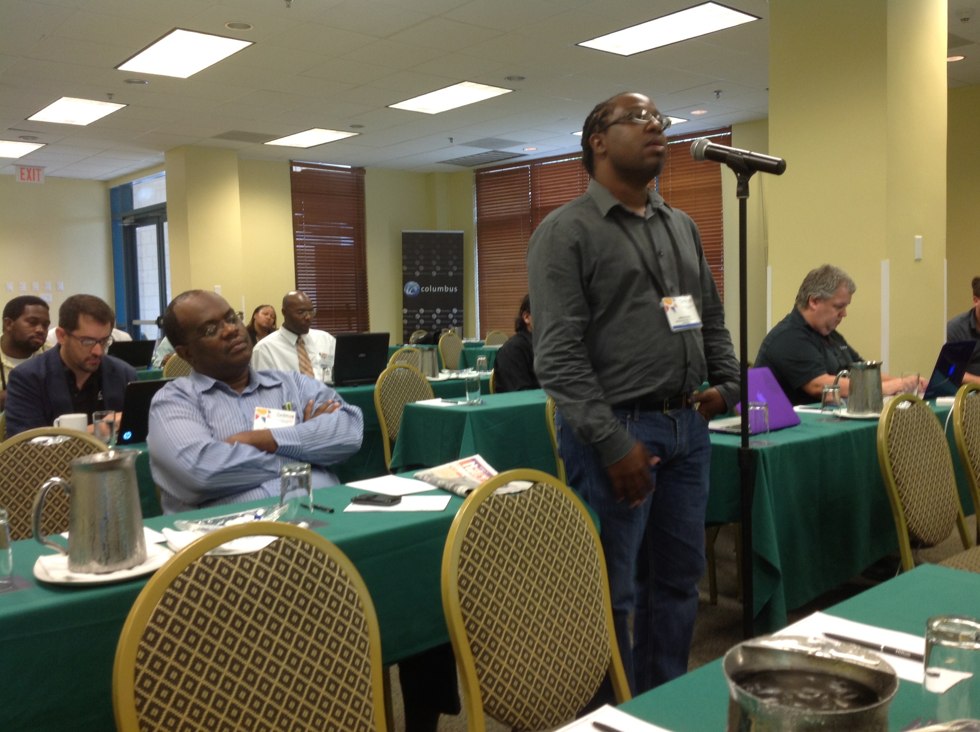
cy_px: 366
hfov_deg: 52.7
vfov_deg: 40.6
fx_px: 989
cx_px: 490
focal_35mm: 35
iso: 64
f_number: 2.4
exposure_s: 1/15
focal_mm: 4.28
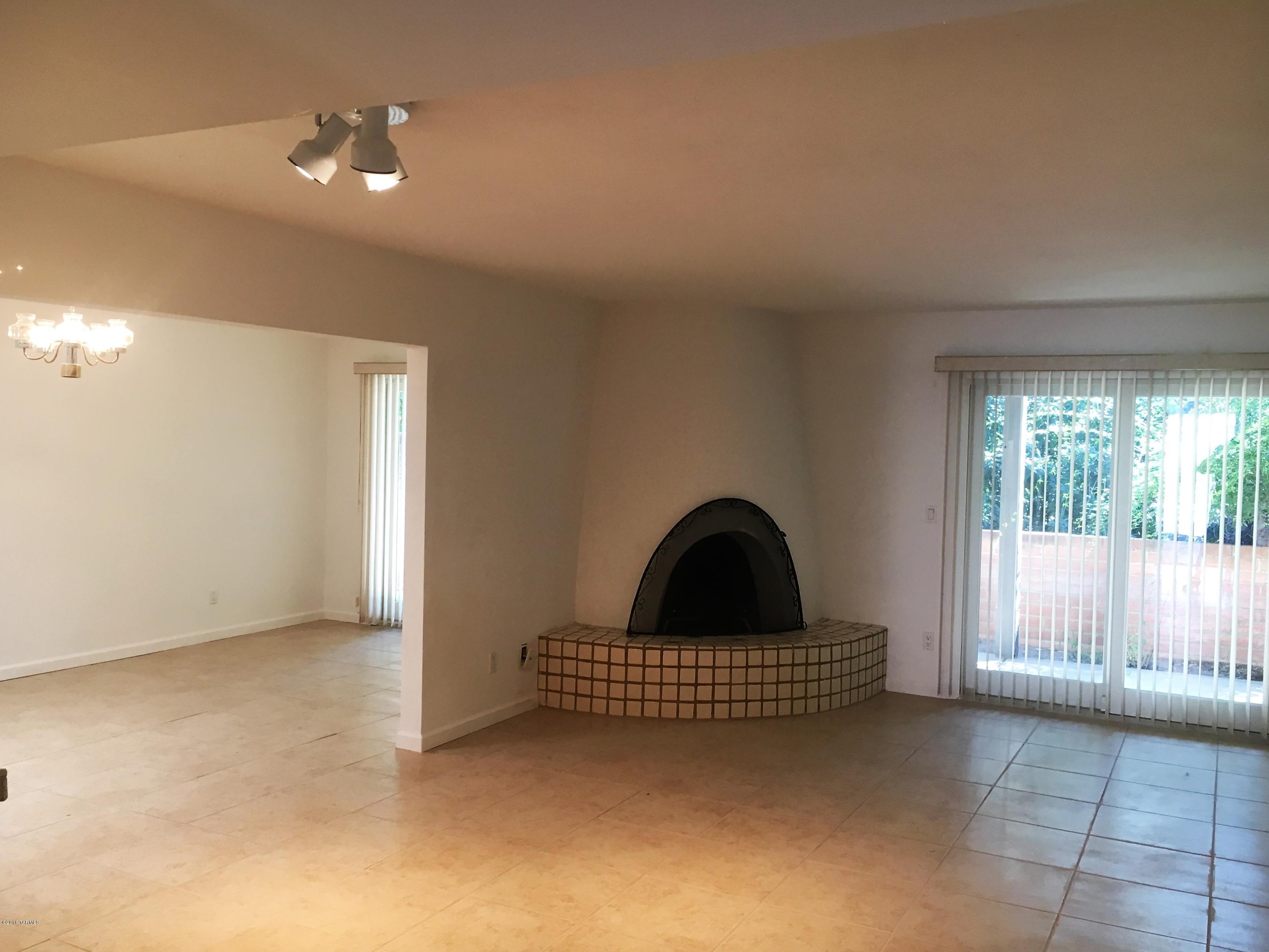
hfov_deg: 61.7
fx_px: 1063
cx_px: 634
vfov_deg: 48.2
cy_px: 476
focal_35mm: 29
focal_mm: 4.15
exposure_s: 1/30
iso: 80
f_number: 2.2
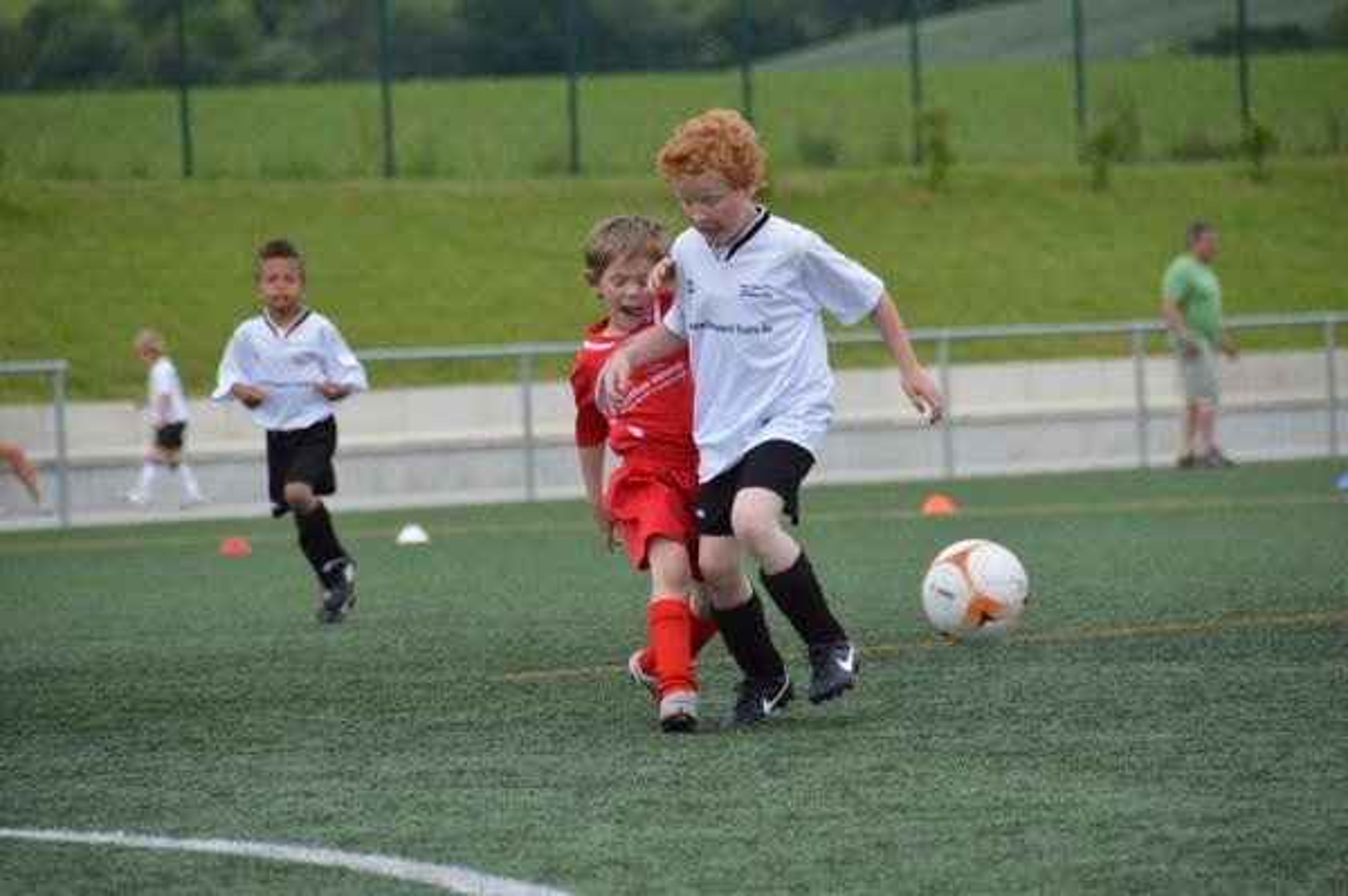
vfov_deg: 4.6
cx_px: 674
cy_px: 448
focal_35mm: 300
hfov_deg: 6.9
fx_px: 11224
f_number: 5.6
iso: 400
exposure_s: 1/1250
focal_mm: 200
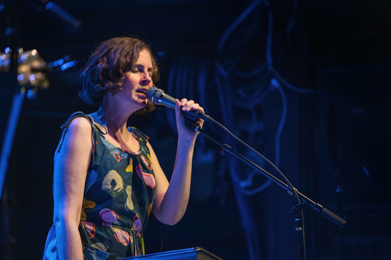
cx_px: 196
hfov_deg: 10.3
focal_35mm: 200
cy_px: 130
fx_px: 2171
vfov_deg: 6.9
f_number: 2.8
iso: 3200
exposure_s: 1/320
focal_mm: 200
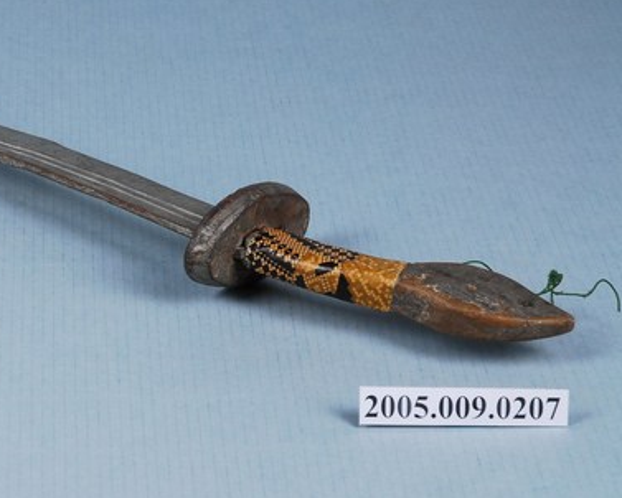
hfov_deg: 14.3
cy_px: 237
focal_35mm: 134
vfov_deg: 11.5
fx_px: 2468
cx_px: 107
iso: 100
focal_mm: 56
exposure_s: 1/160
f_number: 11
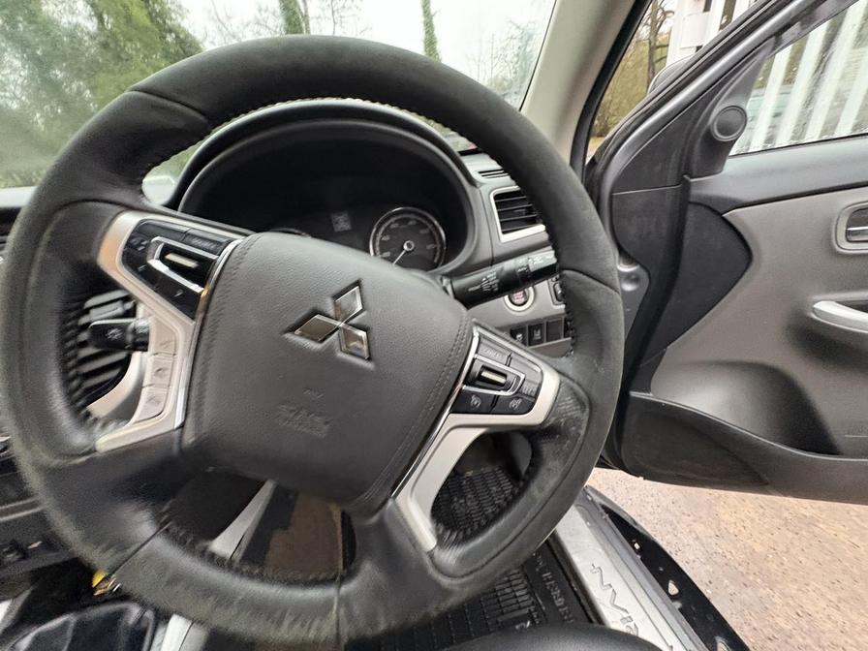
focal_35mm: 14
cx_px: 434
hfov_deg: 102.1
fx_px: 351
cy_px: 326
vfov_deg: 85.7
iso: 640
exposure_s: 1/60
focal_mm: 2.22
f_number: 2.2
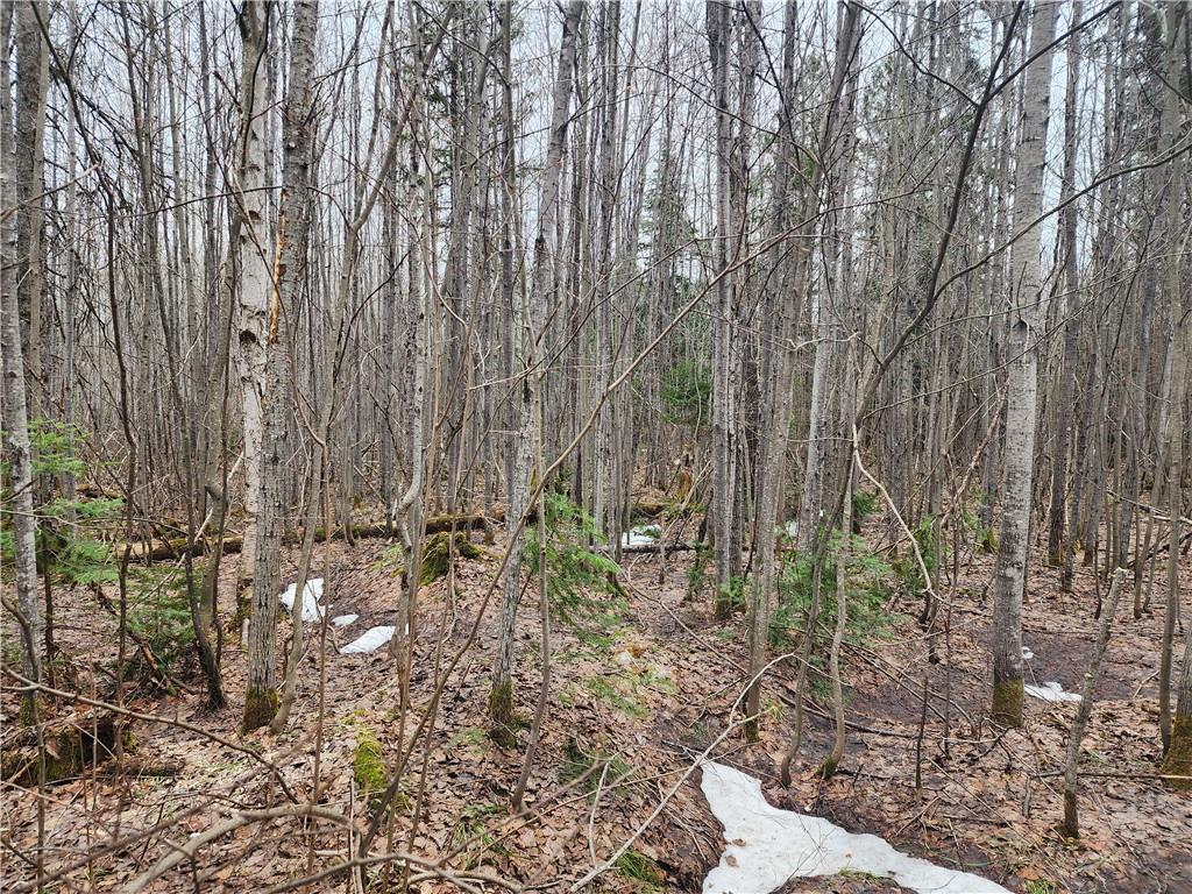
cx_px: 596
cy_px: 447
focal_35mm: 23
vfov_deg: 58.9
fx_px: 792
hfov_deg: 73.9
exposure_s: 1/180
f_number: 1.8
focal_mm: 6.4
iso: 40
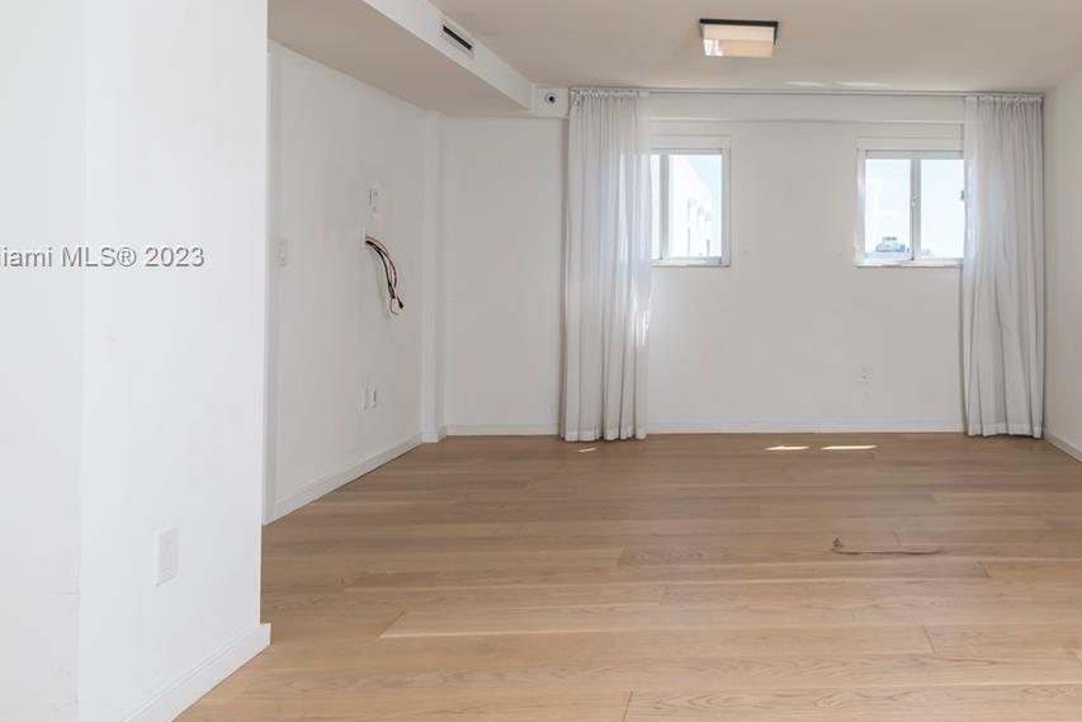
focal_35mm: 30
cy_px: 258
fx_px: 902
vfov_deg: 43.2
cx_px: 812
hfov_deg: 58.7
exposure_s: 1/200
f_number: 8
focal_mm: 16
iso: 200
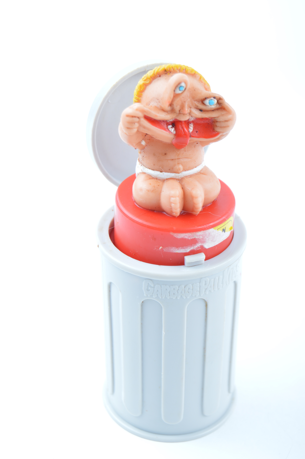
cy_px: 230
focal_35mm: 78
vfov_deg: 26.0
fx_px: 993
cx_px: 152
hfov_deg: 17.5
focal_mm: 52
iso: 100
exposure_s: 1/30
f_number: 7.1
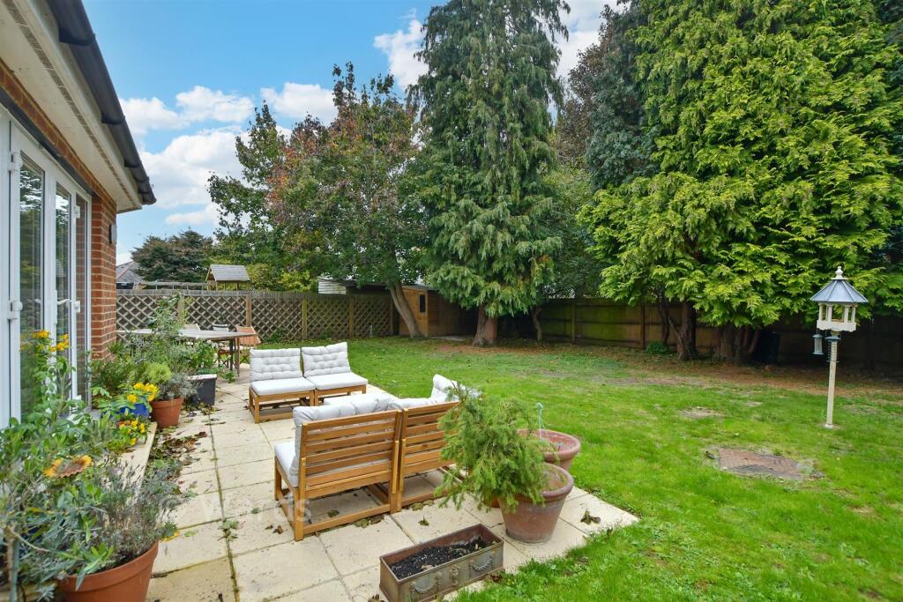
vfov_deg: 77.3
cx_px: 452
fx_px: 376
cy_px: 301
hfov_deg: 100.4
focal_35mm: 15
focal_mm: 10
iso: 320
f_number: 8
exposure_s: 1/160
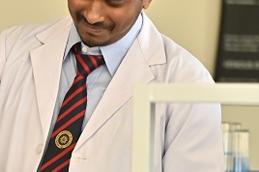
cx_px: -197
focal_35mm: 355
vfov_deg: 3.9
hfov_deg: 5.7
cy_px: 109
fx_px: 2551
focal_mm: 95
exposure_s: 1/125
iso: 500
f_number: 2.8
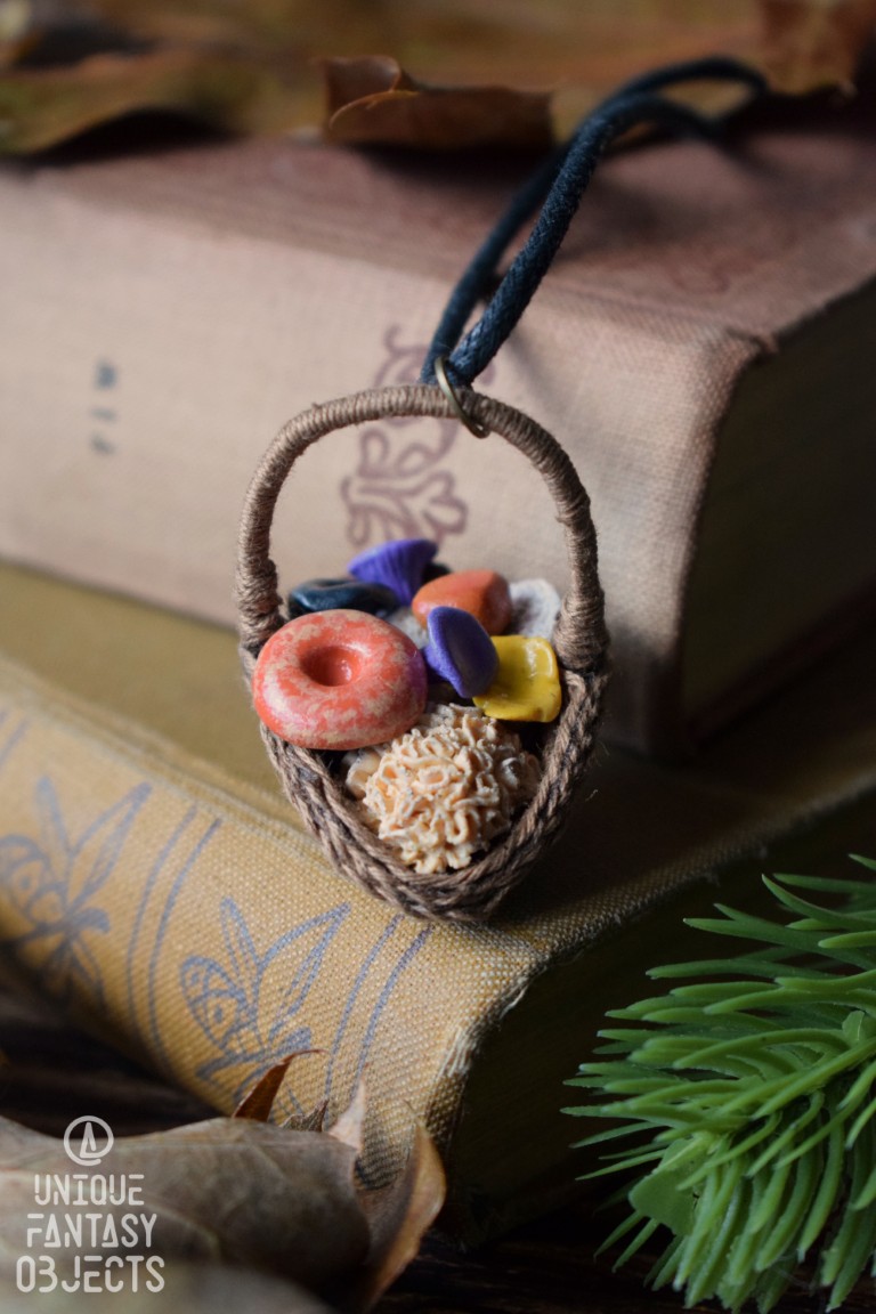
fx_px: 3011
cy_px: 657
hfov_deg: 16.6
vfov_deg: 24.6
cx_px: 438
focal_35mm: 82
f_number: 5.6
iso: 2800
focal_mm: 55
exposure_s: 1/60
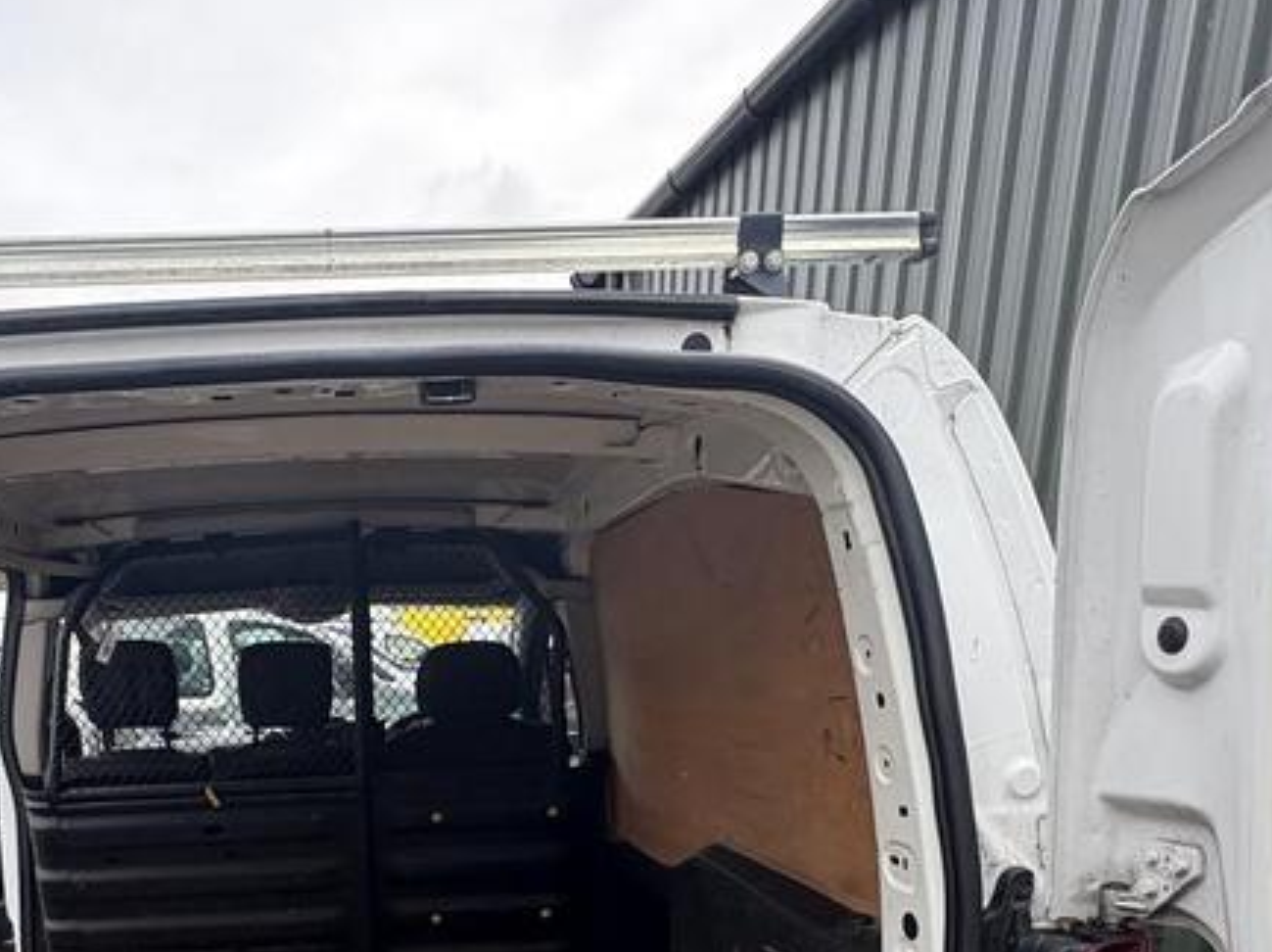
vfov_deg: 42.6
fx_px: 1065
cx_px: 358
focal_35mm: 29
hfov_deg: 59.2
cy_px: 917
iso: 64
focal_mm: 2.22
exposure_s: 1/136
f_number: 2.2
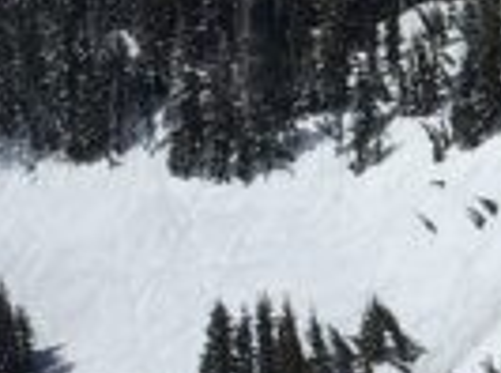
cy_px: 369
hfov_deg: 8.1
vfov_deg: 6.6
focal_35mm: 224
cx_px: 1220
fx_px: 3233
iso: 25
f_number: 2.2
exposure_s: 1/9615
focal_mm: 4.15
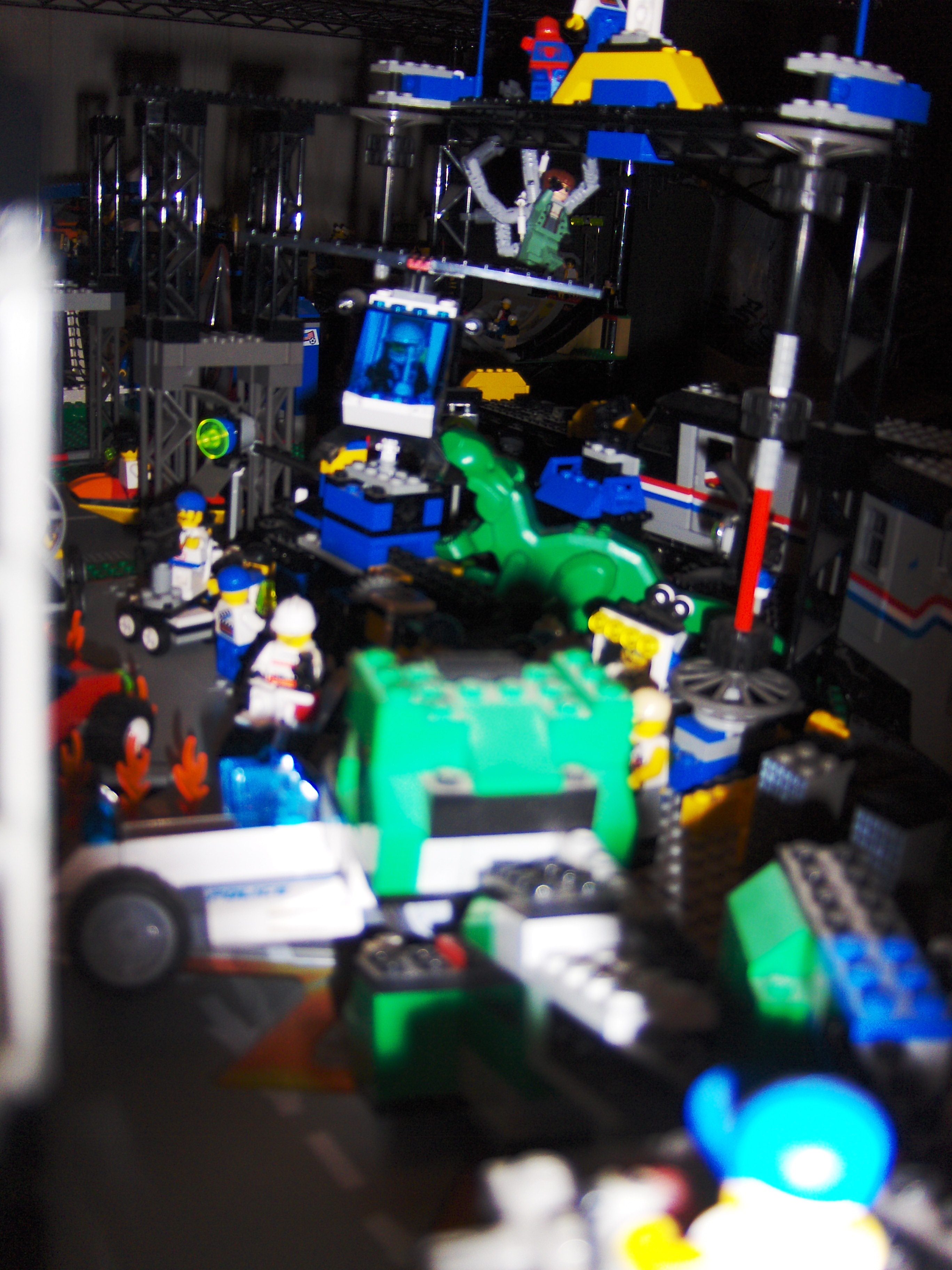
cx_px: 476
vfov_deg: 52.6
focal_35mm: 35
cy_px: 635
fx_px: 1283
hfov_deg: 40.7
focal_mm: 7.5
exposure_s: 1/60
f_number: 2.8
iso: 100
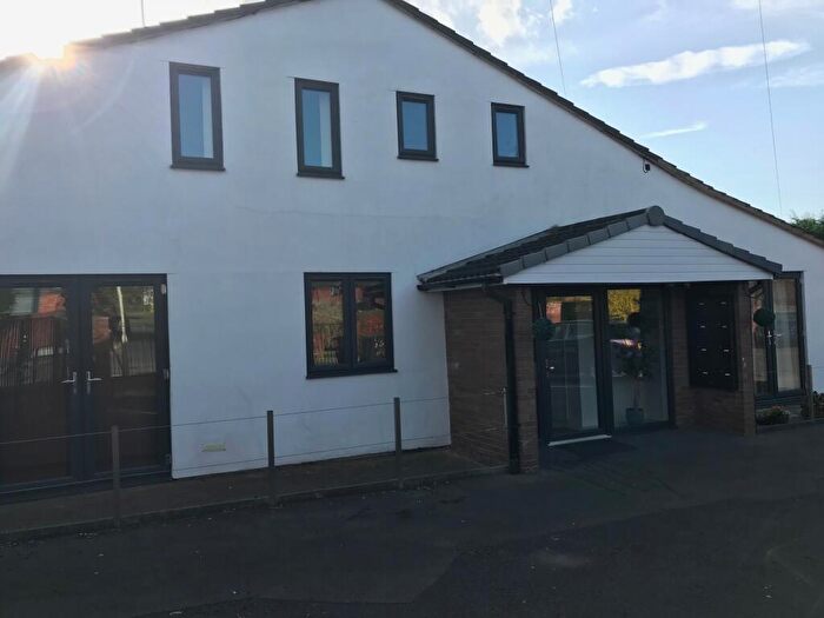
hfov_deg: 63.4
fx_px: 667
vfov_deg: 49.7
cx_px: 412
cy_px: 309
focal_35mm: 28
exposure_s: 1/1030
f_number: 1.8
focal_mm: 3.99
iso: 20
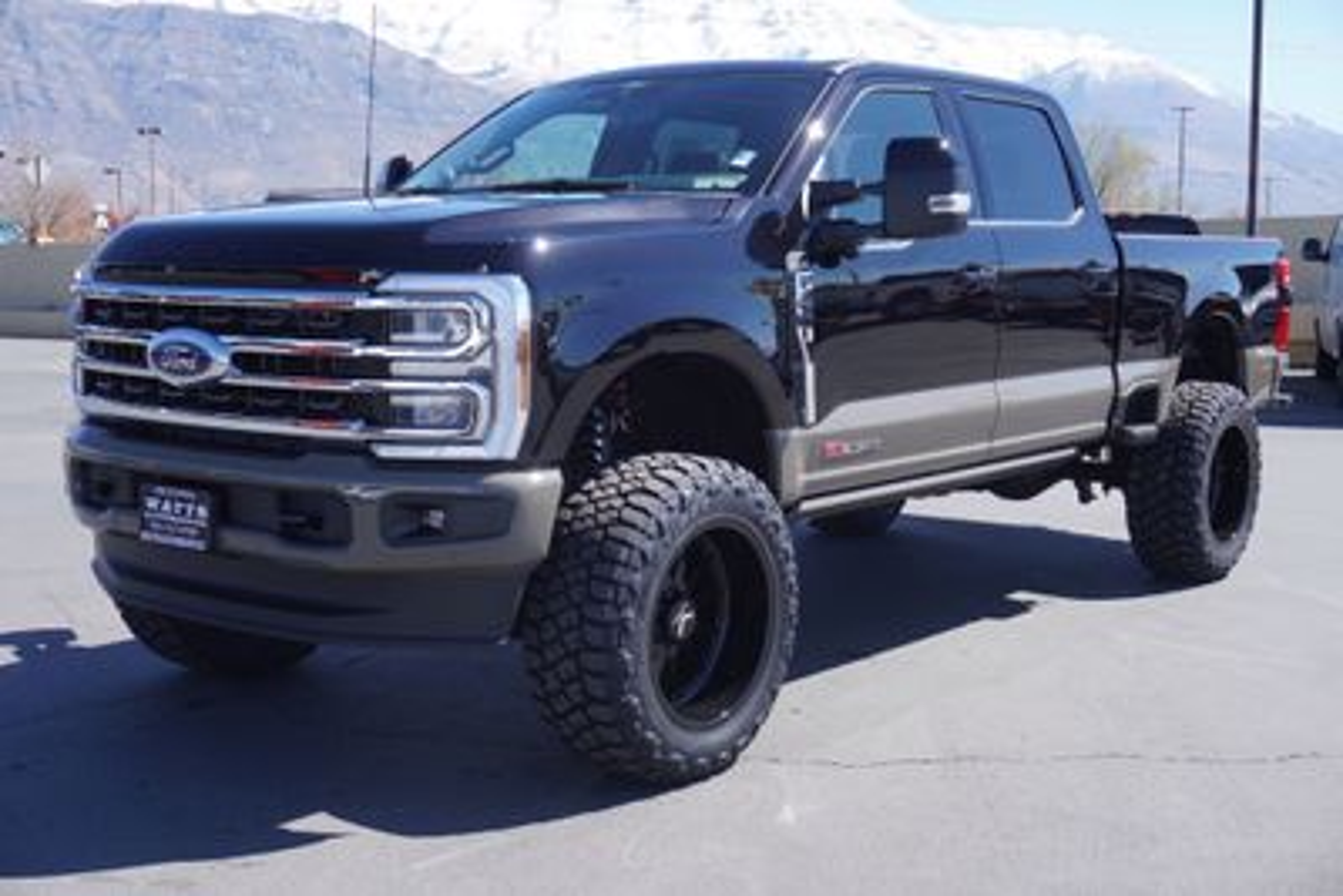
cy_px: 448
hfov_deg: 43.6
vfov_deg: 29.9
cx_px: 672
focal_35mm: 45
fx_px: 1679
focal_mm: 30
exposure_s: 1/160
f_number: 8
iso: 100
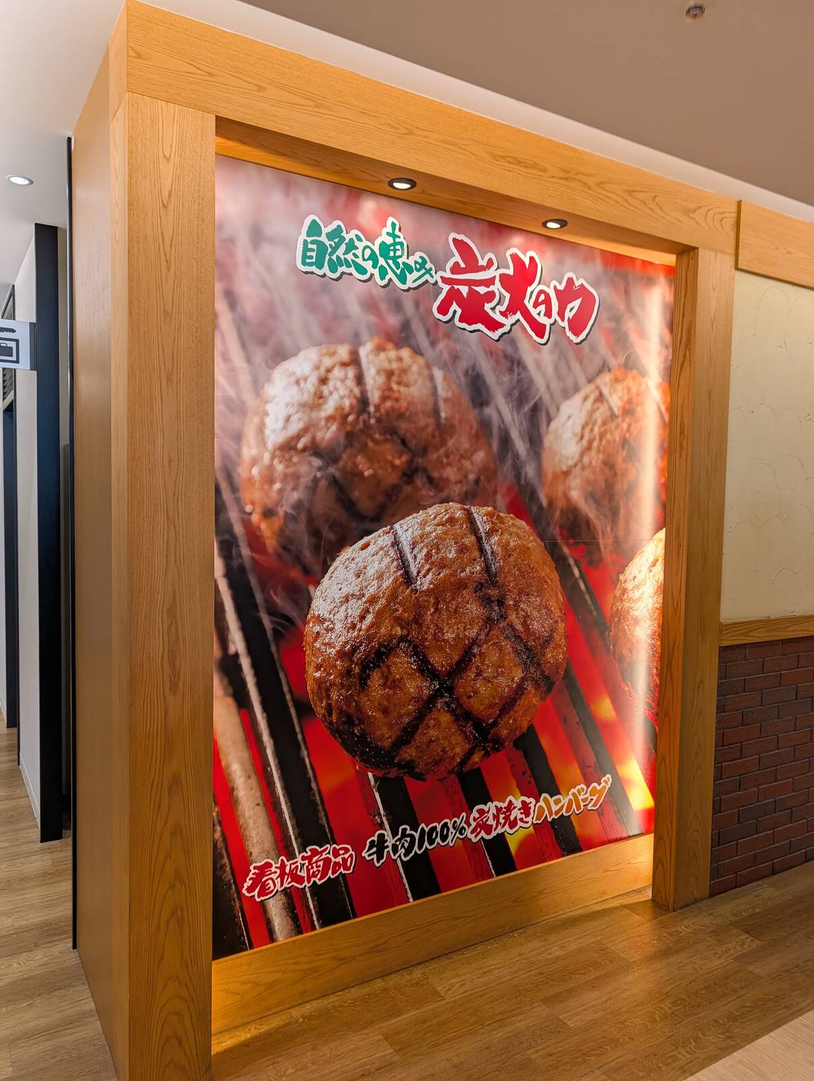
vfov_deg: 71.5
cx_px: 407
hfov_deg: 56.9
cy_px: 540
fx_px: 750
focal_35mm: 24
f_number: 1.68
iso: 73
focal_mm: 6.9
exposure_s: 1/120
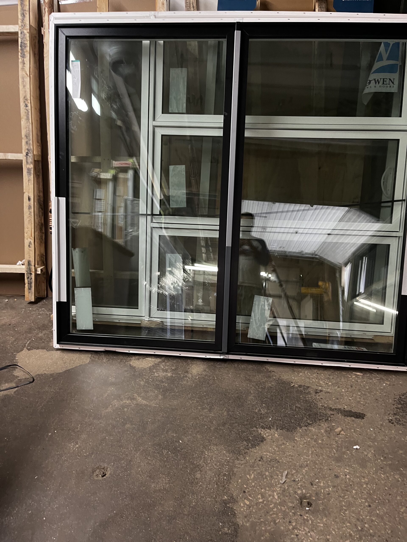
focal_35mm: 26
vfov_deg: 67.3
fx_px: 408
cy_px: 271
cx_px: 204
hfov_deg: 53.1
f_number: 1.6
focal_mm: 5.1
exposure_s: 1/60
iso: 200
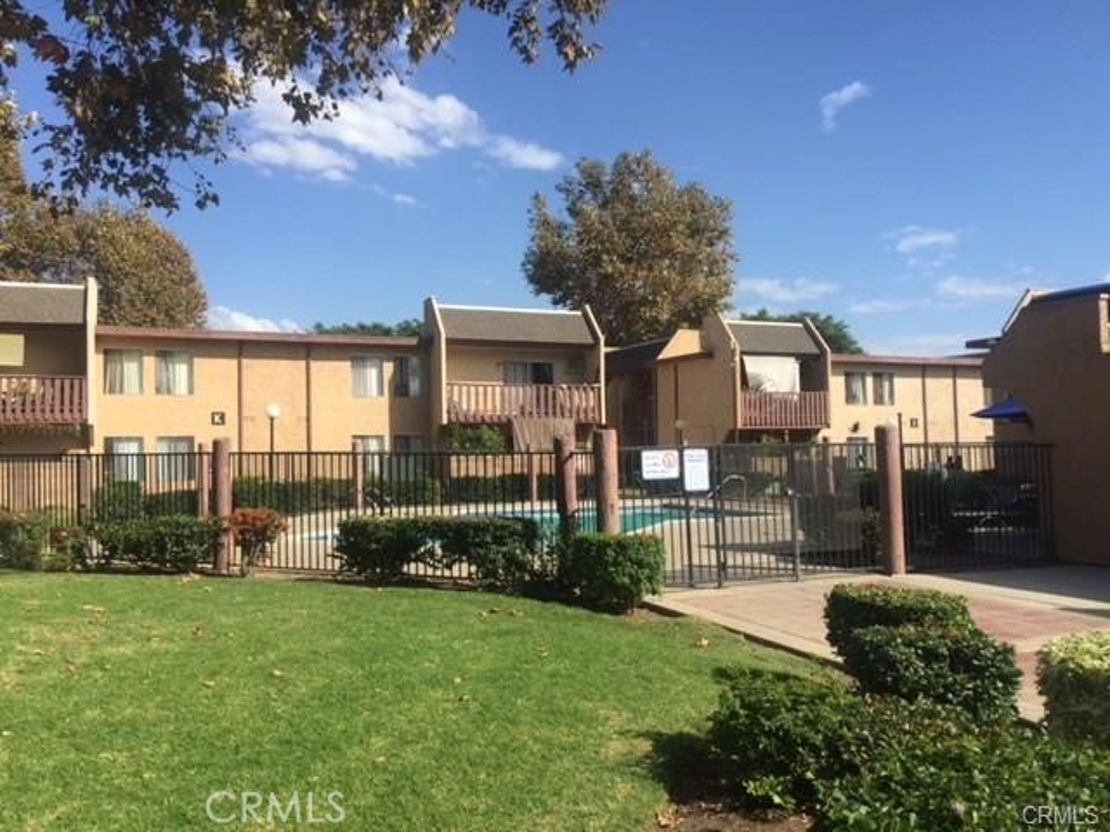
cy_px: 416
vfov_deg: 48.2
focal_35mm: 29
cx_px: 555
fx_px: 930
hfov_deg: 61.7
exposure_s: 1/1799
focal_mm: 4.15
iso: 32
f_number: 2.2
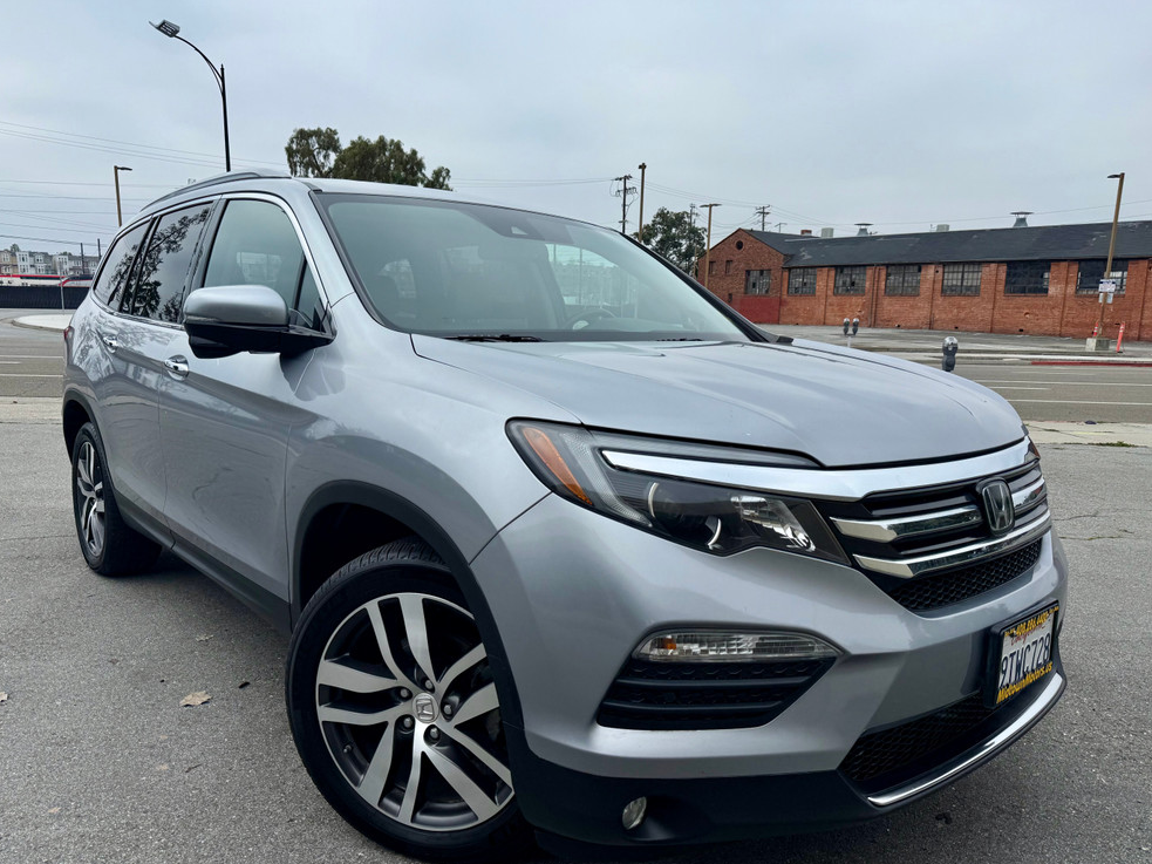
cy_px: 449
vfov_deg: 54.9
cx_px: 564
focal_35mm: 25
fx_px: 832
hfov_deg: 69.4
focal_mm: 6.76
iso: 80
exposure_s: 1/5319
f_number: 1.78
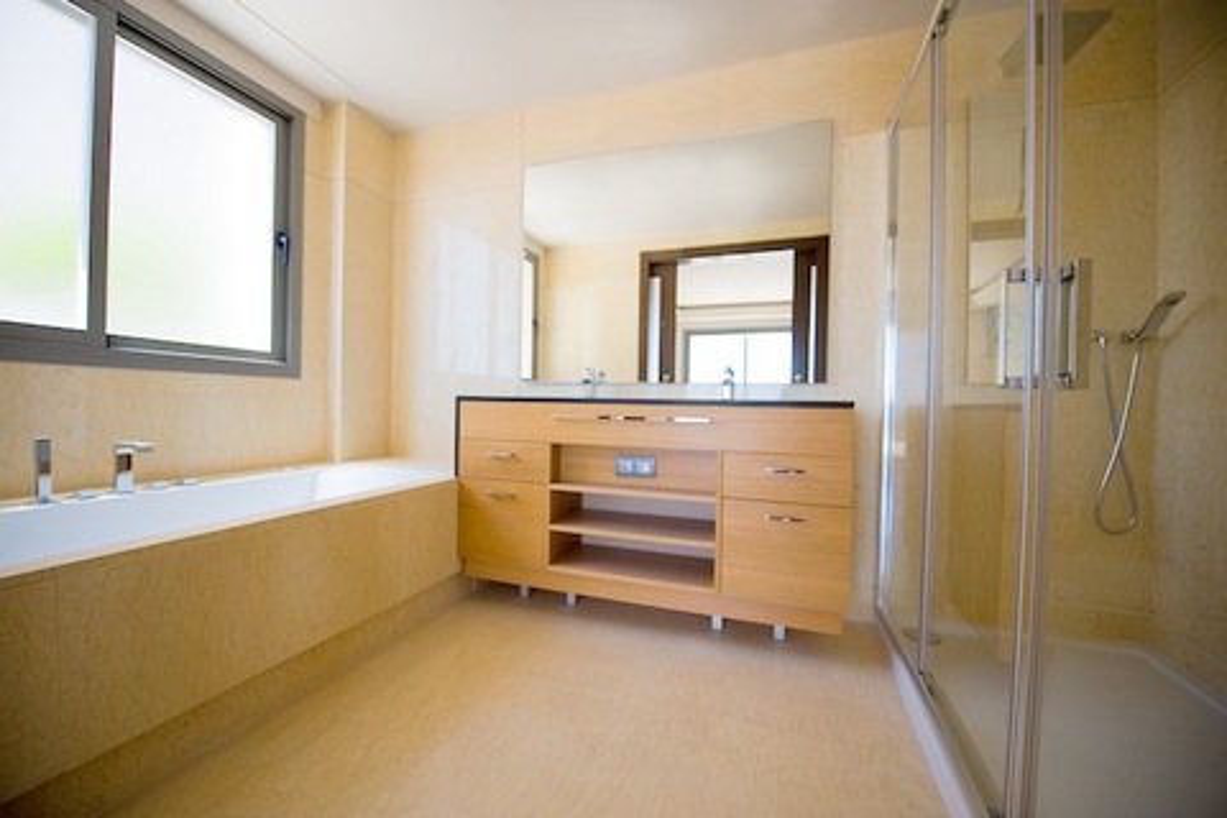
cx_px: 614
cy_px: 409
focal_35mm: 14
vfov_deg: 81.2
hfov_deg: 104.3
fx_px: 477
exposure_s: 1/250
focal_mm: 14
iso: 200
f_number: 2.8
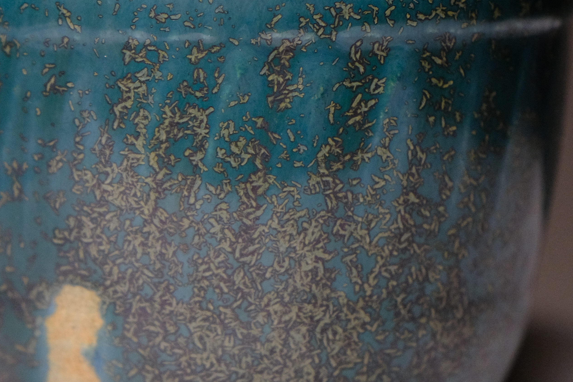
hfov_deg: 6.9
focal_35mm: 298
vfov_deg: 4.6
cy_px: 176
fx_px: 4743
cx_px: 253
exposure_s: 1/120
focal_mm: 80
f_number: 4
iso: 1000
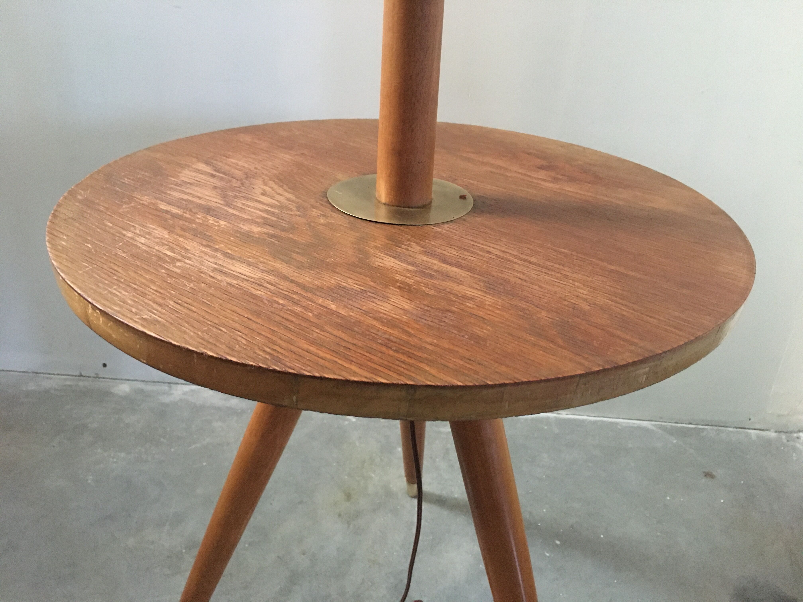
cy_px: 301
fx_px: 673
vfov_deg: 48.2
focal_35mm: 29
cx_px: 402
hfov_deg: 61.7
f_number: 2.2
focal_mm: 4.15
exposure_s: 1/15
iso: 250
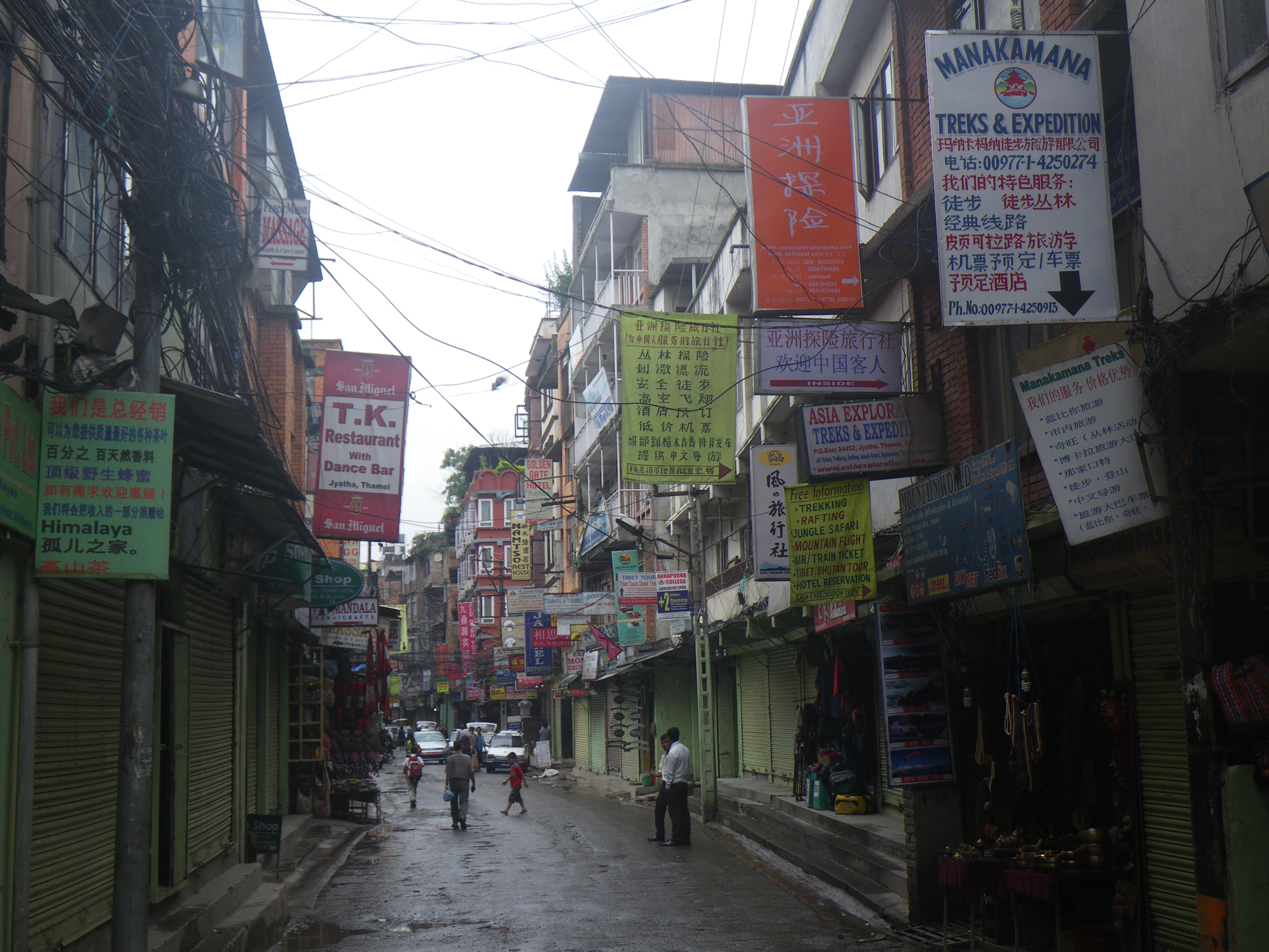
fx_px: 1576
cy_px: 475
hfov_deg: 43.8
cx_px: 649
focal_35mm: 43
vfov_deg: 33.6
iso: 50
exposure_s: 1/80
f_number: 4.2
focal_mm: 7.5
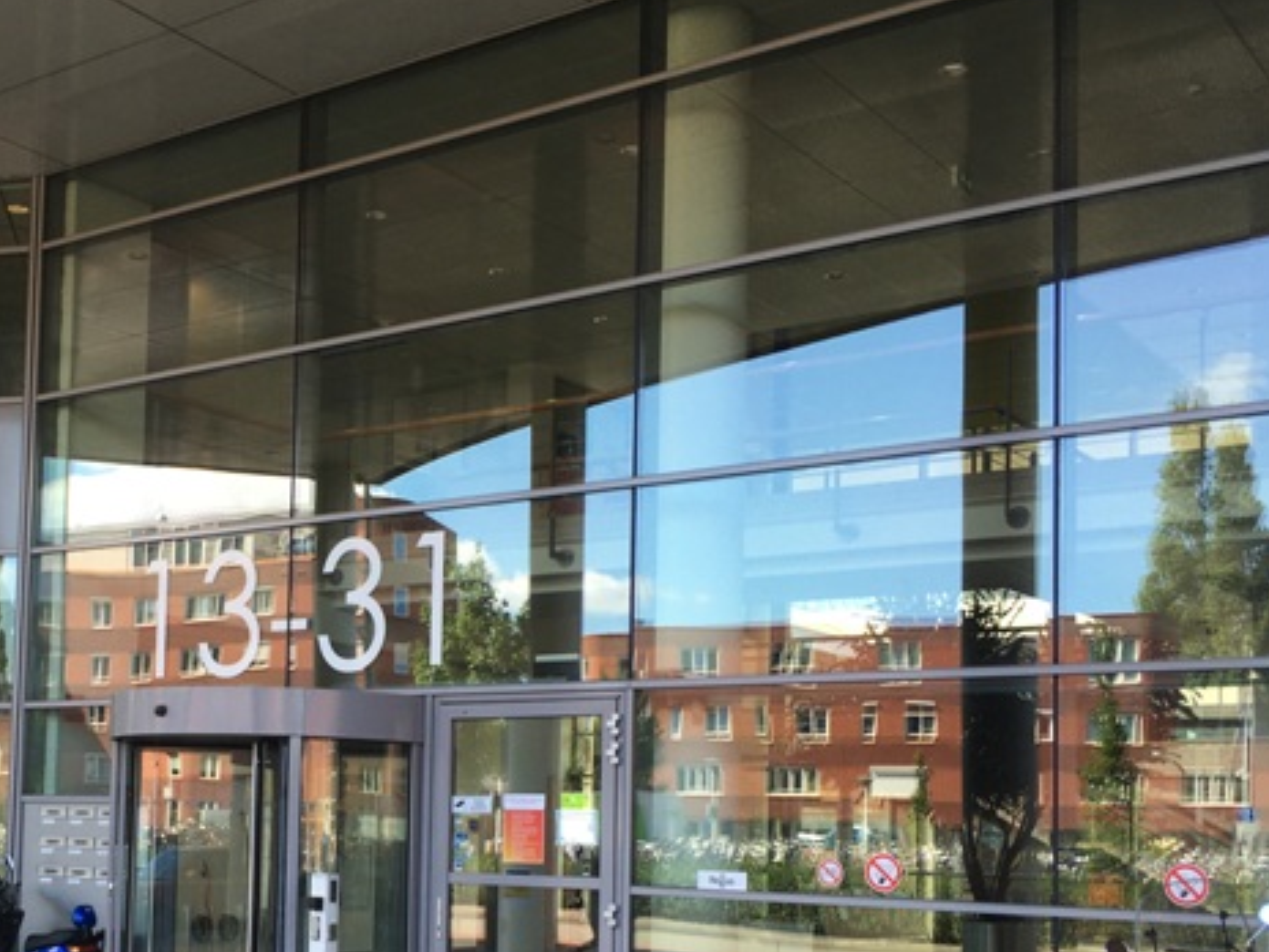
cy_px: 706
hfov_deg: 38.8
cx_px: 345
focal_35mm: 48
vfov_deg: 29.8
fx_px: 1760
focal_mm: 4.15
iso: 25
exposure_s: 1/118
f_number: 2.2
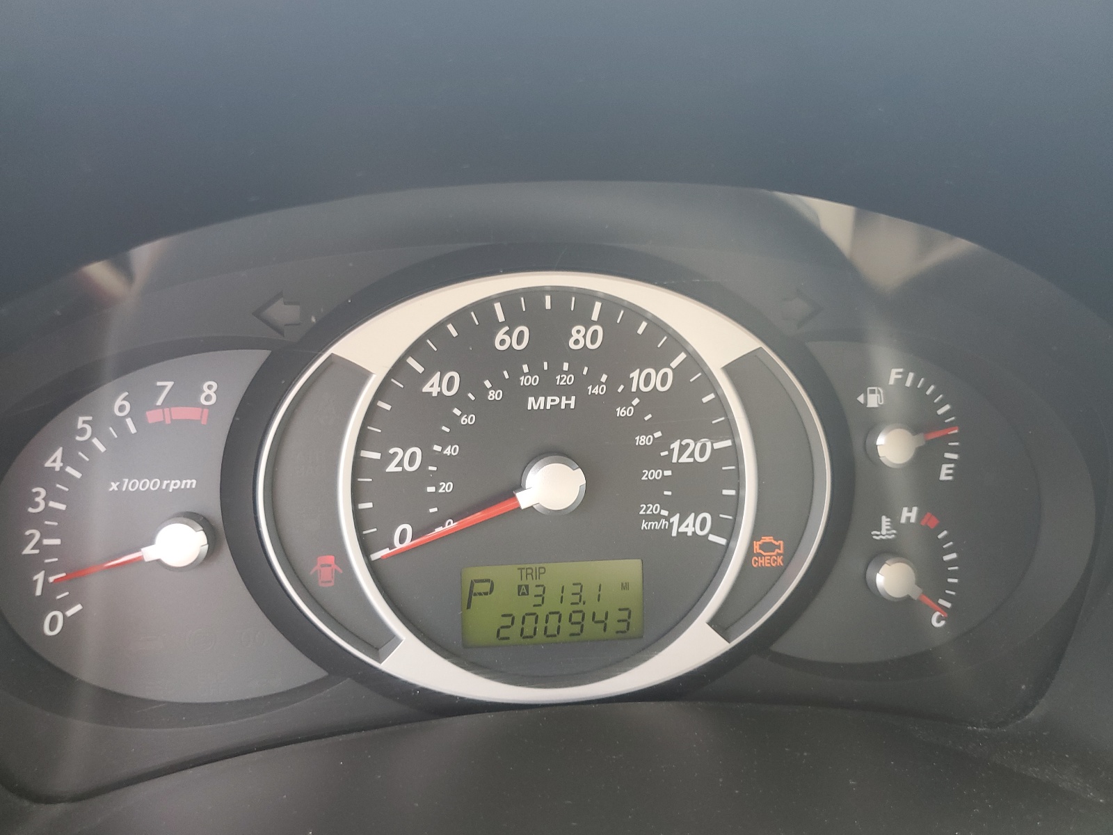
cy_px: 418
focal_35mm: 26
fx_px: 836
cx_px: 556
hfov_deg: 67.3
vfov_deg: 53.1
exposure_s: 1/120
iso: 63
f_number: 1.5
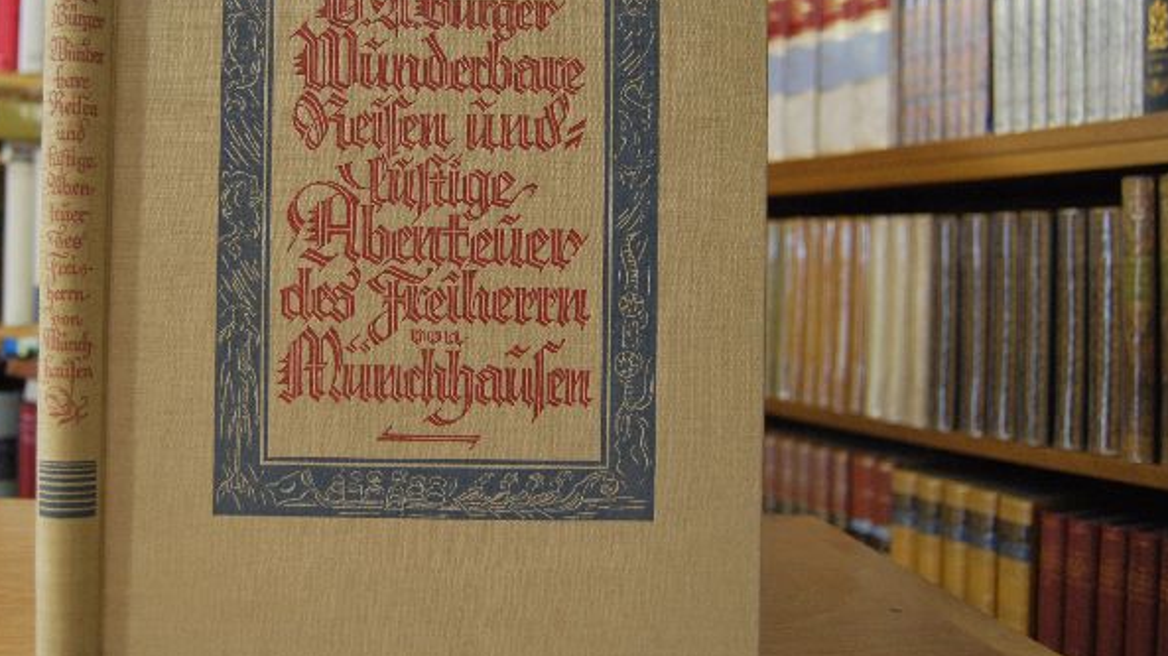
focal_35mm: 38
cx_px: 440
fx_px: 1166
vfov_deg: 31.3
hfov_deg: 52.7
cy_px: 246
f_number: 3.5
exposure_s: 1/30
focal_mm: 19
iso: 500
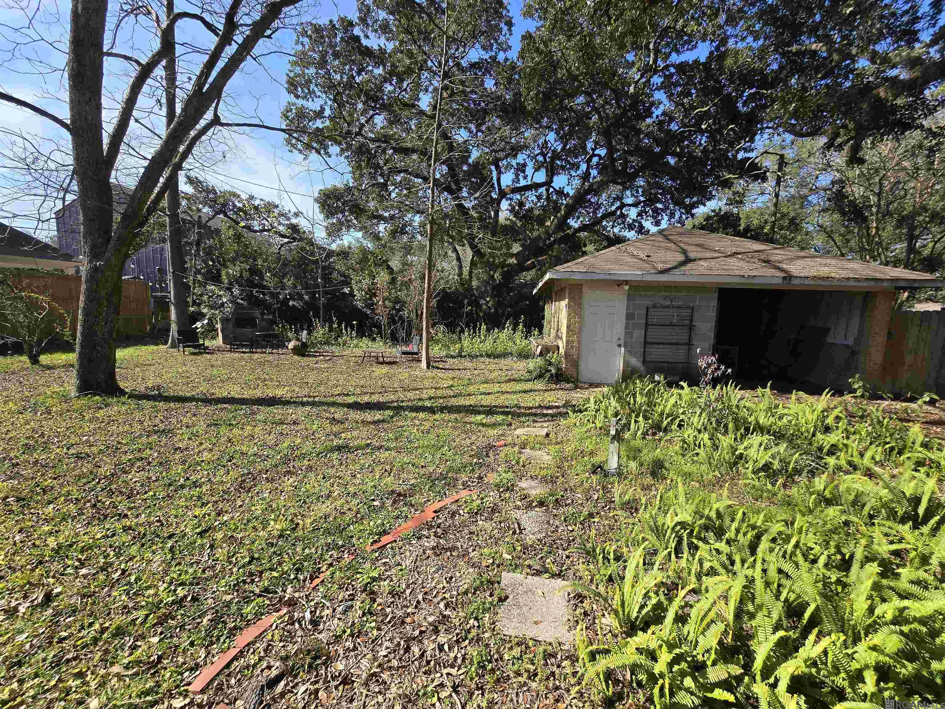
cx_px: 472
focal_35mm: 13
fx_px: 355
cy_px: 354
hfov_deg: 106.2
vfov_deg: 89.9
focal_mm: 2.2
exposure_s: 1/1167
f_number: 2.2
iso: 50
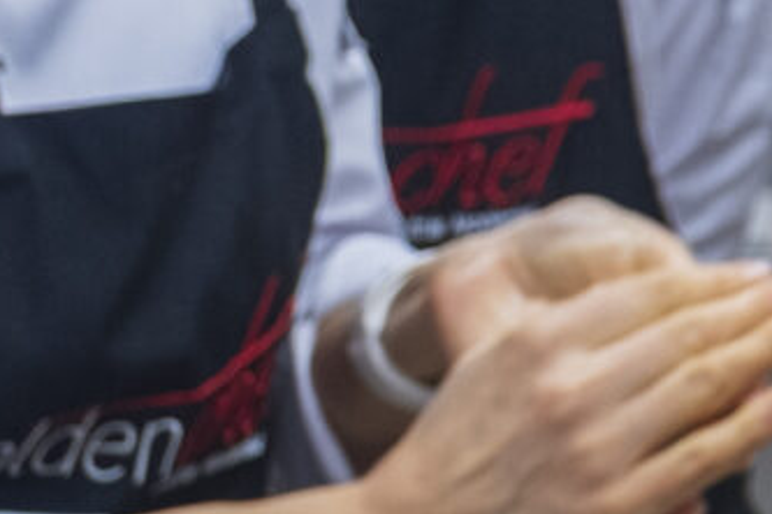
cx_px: 1384
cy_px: -212
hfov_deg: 7.8
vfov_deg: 5.4
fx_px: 5446
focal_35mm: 254
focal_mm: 22
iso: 500
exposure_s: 1/100
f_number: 2.8
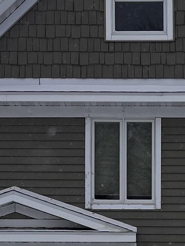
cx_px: 148
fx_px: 834
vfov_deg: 16.1
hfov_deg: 12.6
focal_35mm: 117
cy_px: 297
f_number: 1.6
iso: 50
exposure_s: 1/3311
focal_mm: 5.1
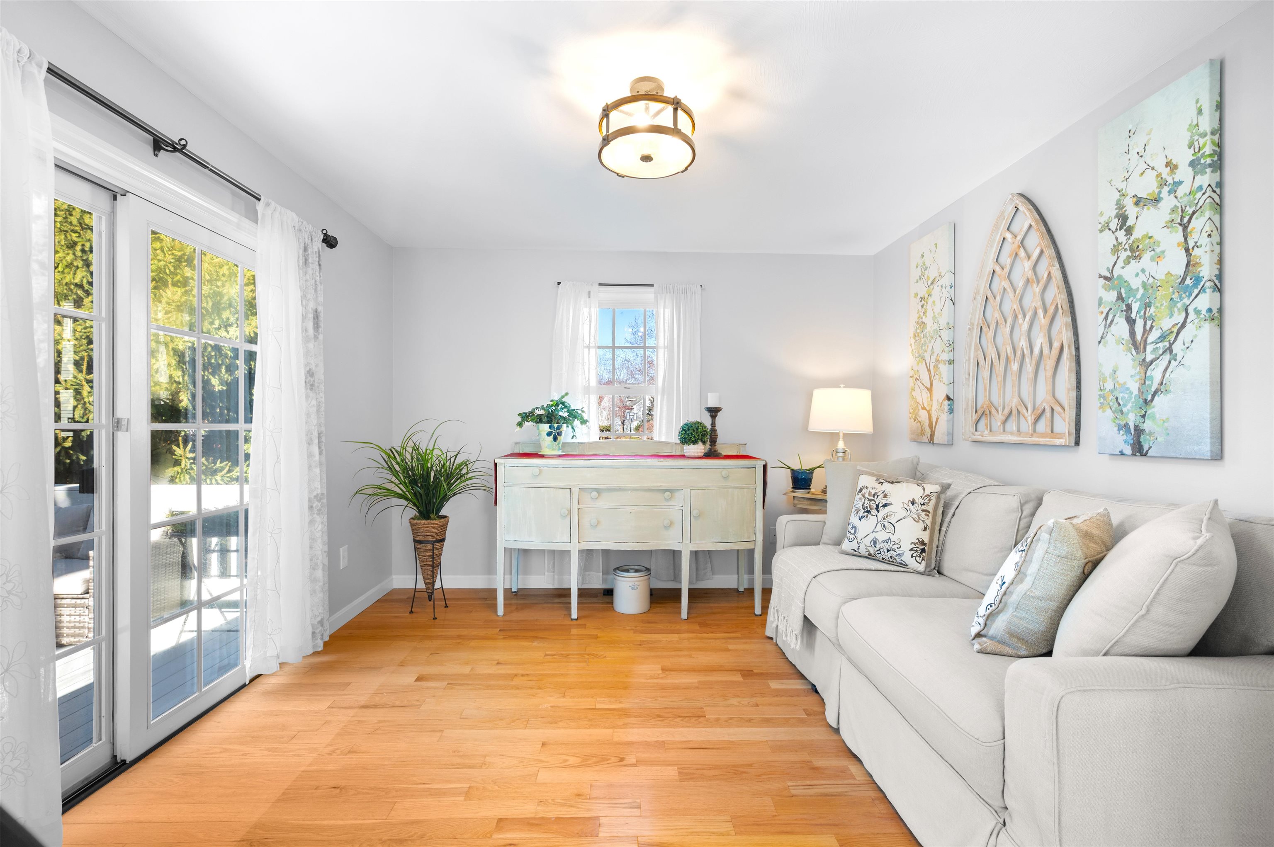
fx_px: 566
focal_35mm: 16
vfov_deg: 73.7
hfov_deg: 96.8
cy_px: 424
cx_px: 637
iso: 250
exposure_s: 1/2
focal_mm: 16
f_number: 7.1
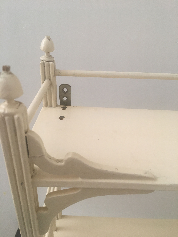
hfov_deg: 48.2
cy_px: 118
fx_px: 199
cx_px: 89
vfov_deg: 61.7
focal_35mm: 29
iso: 80
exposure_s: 1/33
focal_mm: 4.15
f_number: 2.2
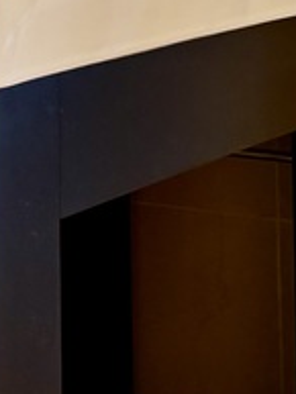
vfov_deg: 14.0
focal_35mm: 134
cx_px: 90
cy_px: -149
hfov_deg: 11.1
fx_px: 1526
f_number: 1.78
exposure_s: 1/40
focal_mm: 6.76
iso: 800
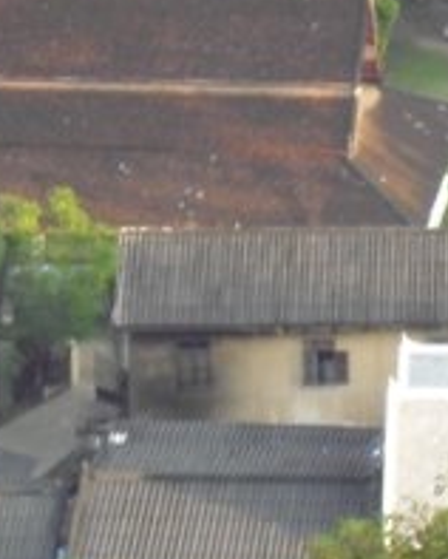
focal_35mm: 368
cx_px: 320
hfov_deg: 4.2
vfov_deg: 5.2
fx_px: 6090
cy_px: 34
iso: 200
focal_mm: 15.3
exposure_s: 1/80
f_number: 4.7
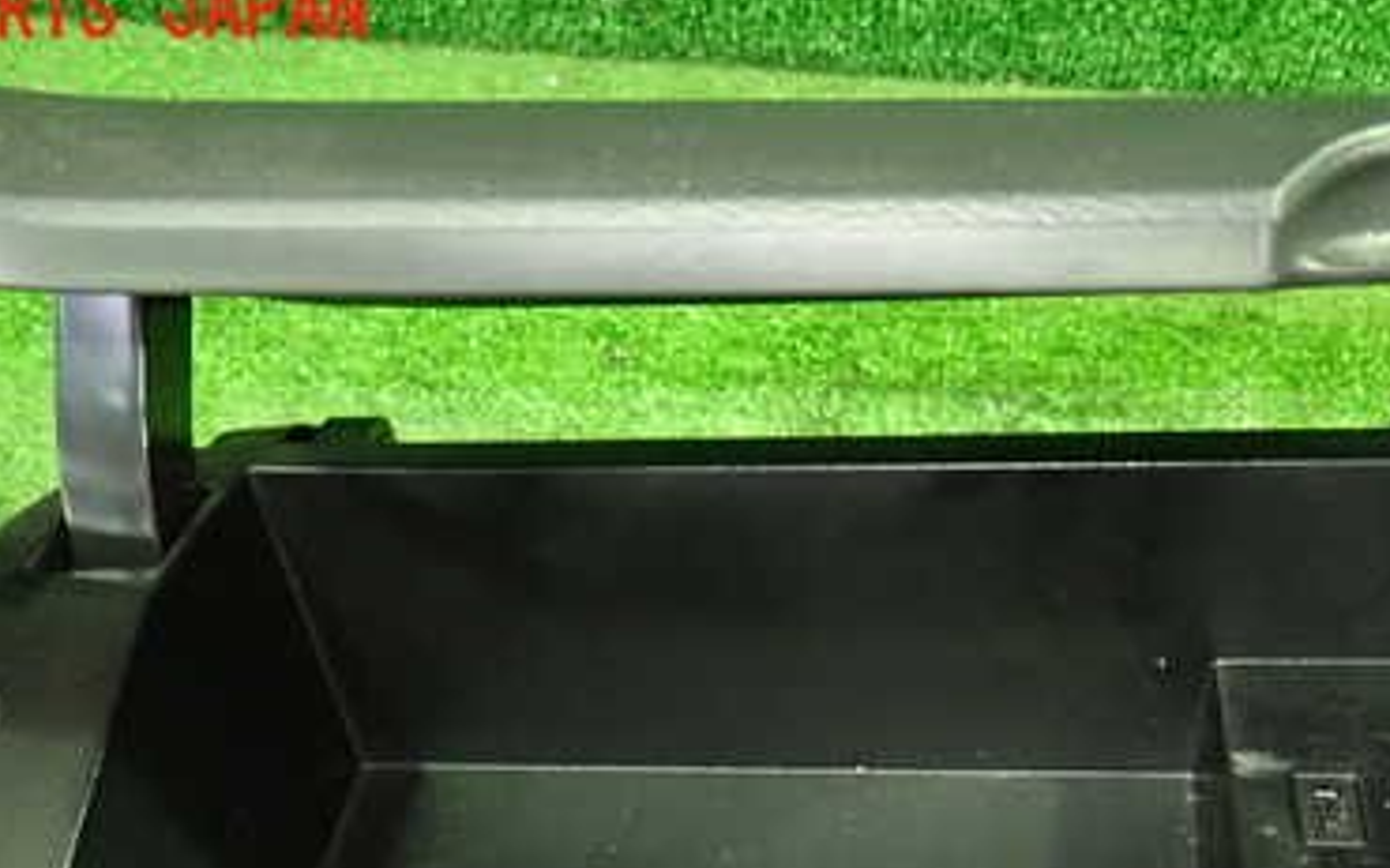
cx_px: 811
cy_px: 812
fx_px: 1628
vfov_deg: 28.5
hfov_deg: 46.0
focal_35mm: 43
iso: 800
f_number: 2
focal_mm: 4.5
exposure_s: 1/20
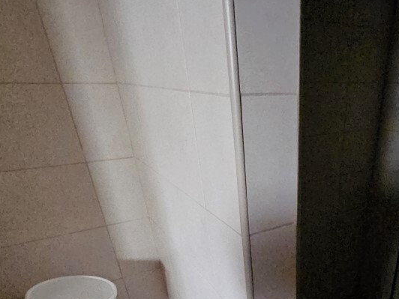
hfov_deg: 64.7
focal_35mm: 25
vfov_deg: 49.8
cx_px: 305
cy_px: 260
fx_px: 288
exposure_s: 1/25
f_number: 2.2
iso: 1600
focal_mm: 2.2
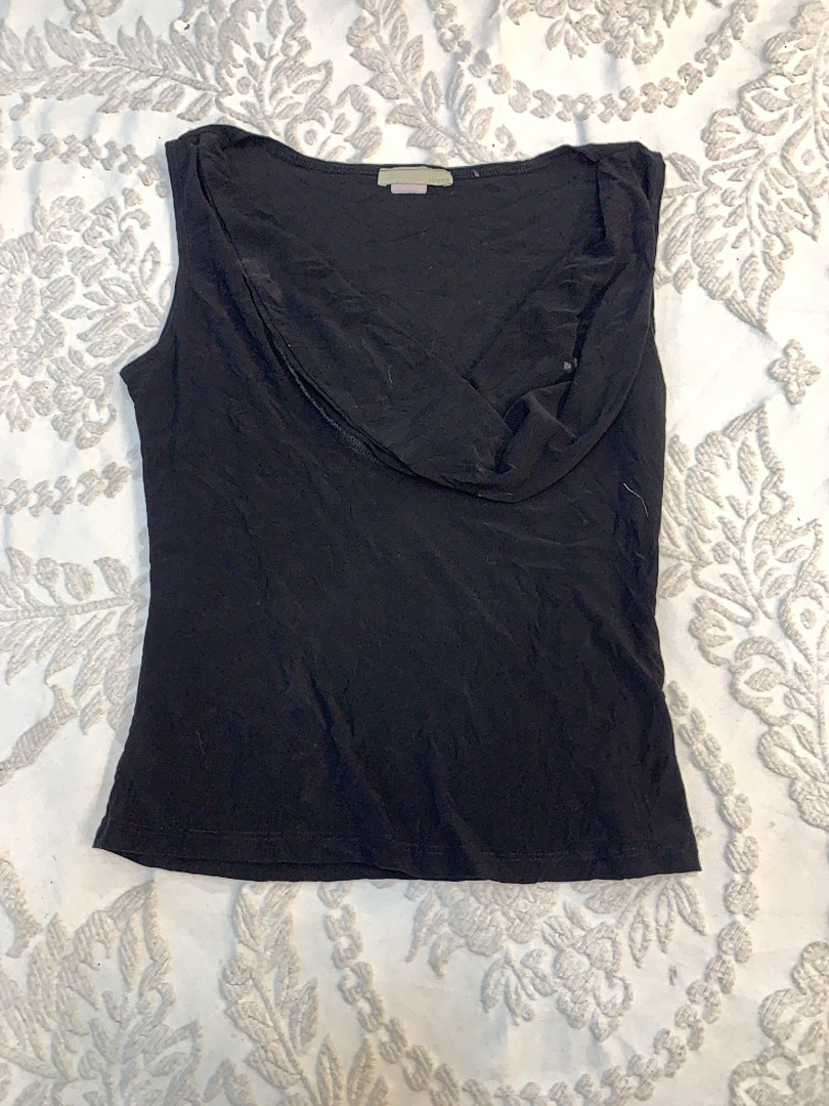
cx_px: 414
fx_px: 830
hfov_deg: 53.1
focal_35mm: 26
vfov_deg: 67.3
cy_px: 553
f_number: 1.8
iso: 64
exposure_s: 1/100
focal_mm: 4.25
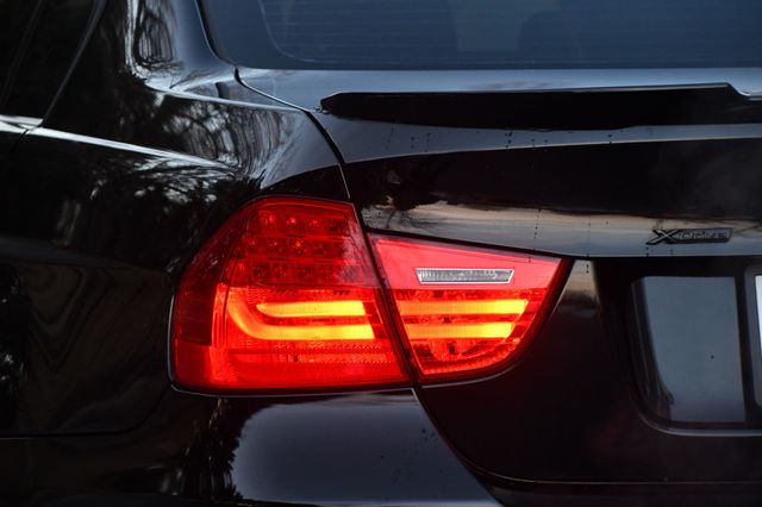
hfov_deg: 12.2
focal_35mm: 168
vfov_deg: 8.2
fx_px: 3554
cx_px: 381
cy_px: 254
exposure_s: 1/160
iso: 800
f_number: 4.8
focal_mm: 112
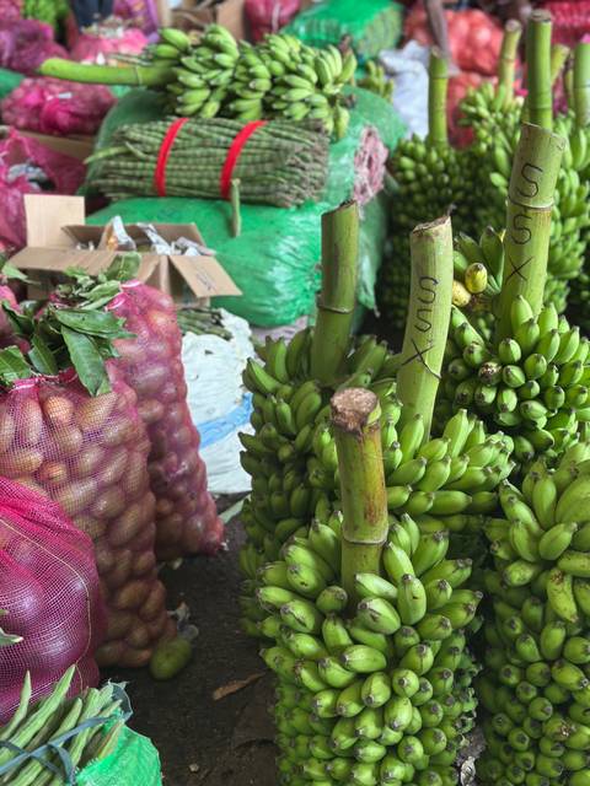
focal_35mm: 48
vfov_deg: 39.7
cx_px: 295
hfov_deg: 30.3
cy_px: 393
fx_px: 1091
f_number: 1.78
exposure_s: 1/100
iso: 160
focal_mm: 6.86
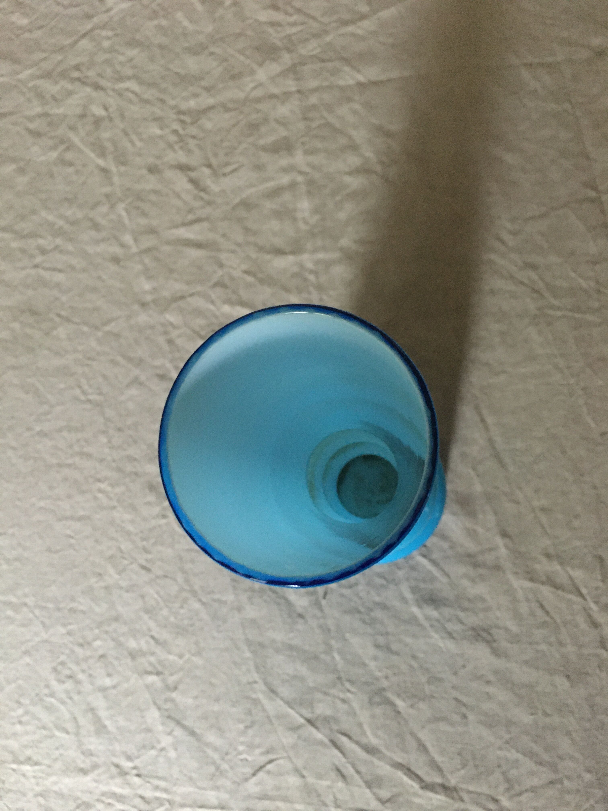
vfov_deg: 61.7
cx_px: 304
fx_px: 679
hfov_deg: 48.2
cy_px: 406
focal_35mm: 29
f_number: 2.2
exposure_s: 1/17
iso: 500
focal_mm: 4.15
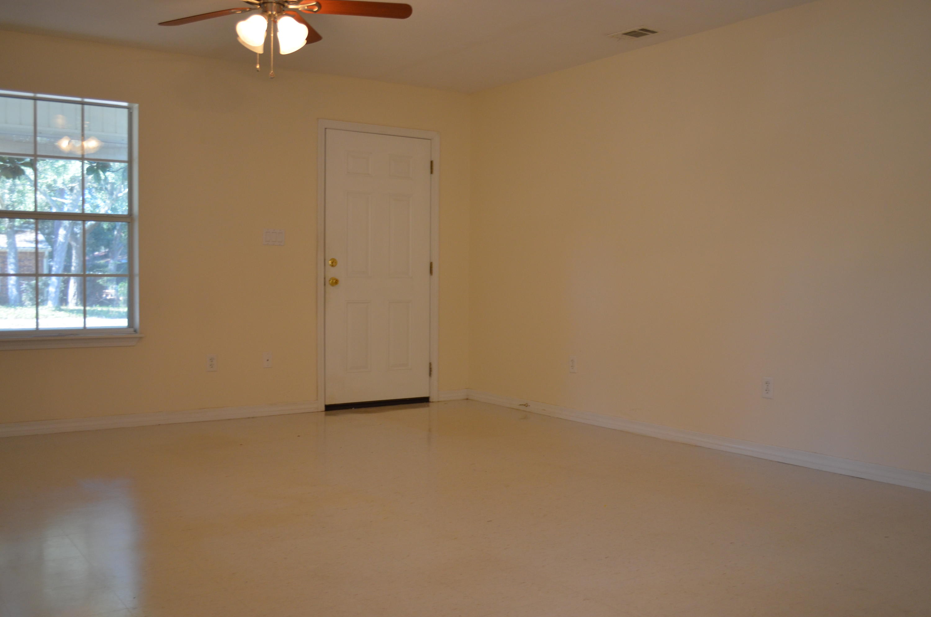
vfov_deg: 36.7
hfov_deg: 53.2
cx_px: 466
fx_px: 929
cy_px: 308
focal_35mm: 36
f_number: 4
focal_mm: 24
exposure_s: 1/60
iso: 500
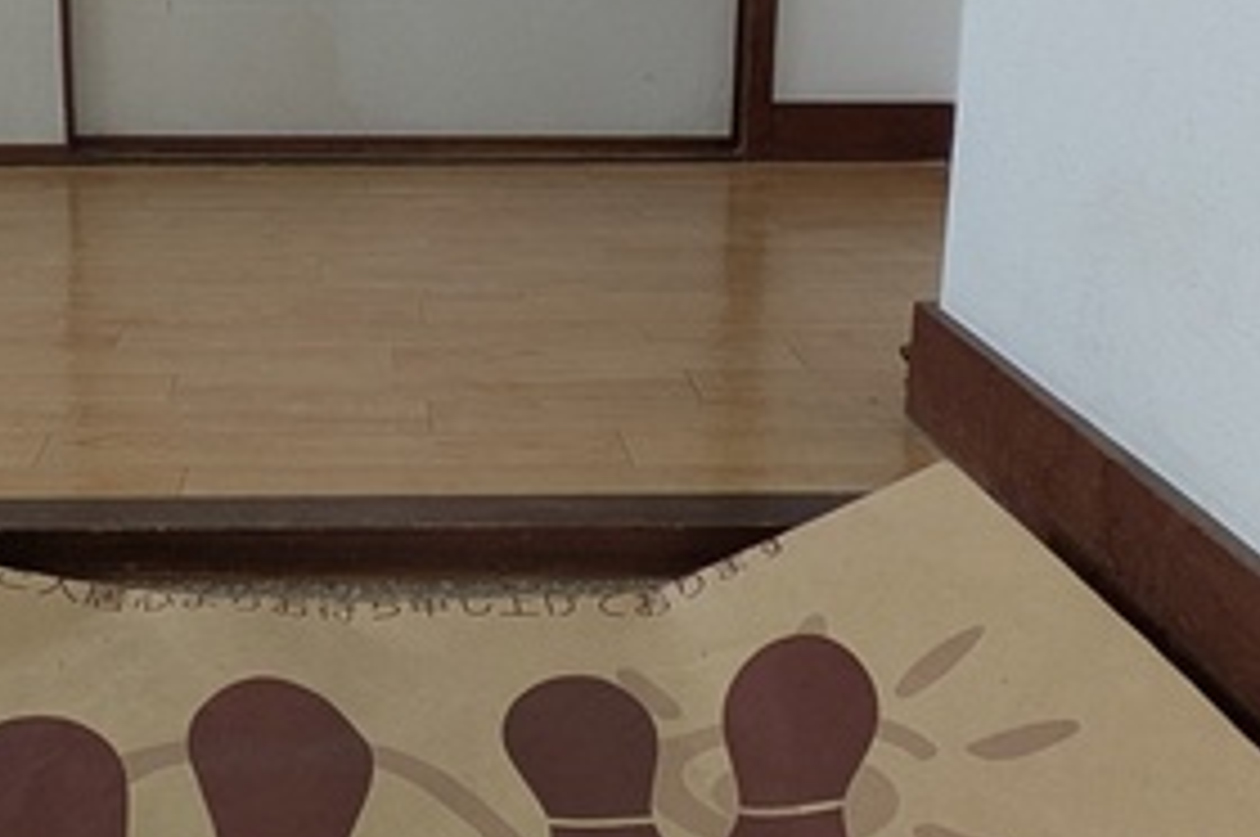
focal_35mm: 50
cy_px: 216
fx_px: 1748
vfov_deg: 26.6
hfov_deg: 38.7
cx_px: 333
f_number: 2.2
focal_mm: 1.83
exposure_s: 1/120
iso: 58
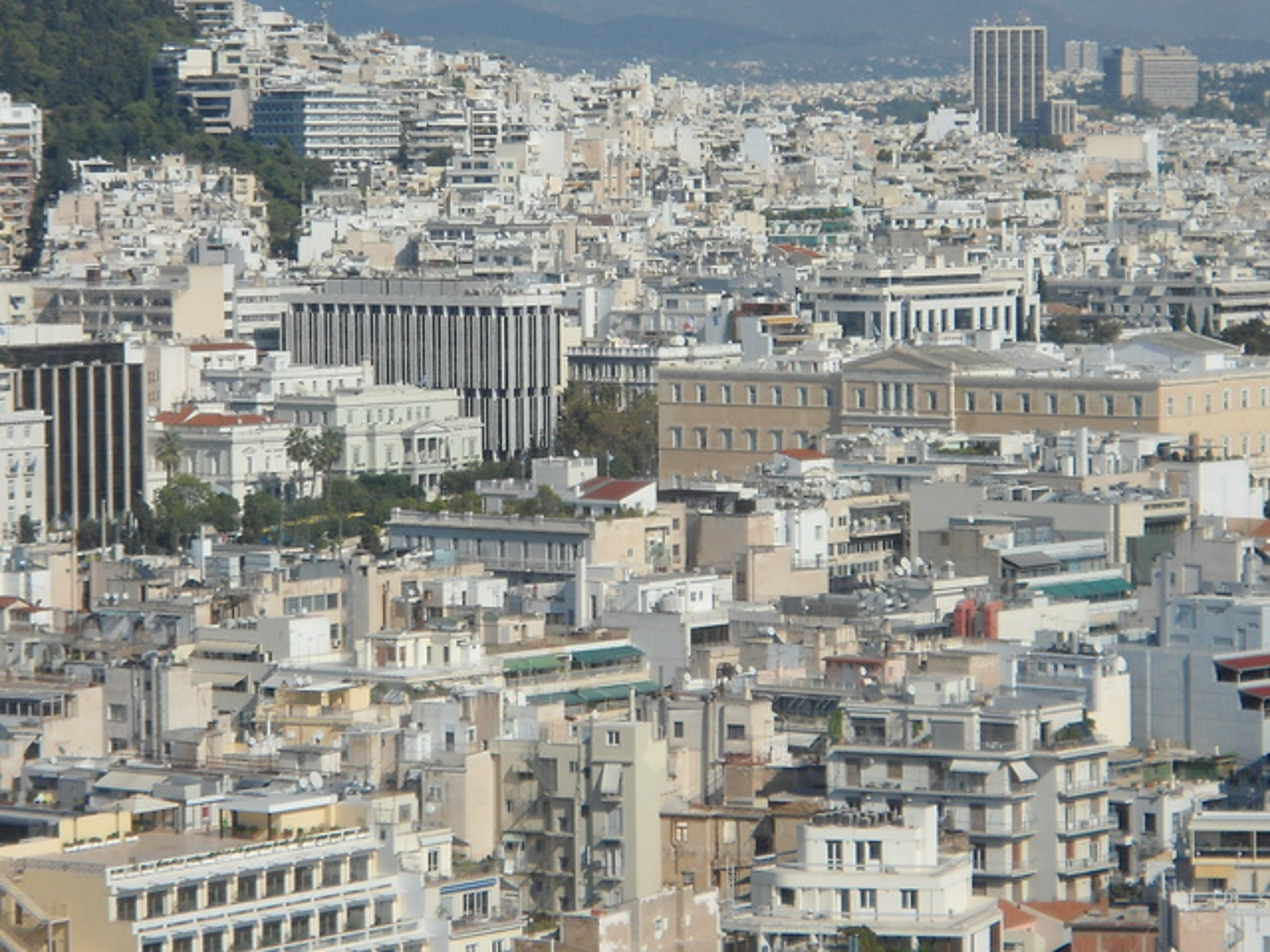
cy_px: 476
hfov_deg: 18.7
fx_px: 3852
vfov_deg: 14.1
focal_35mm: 105
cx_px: 635
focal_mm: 18.8
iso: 80
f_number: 5.9
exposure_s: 1/640
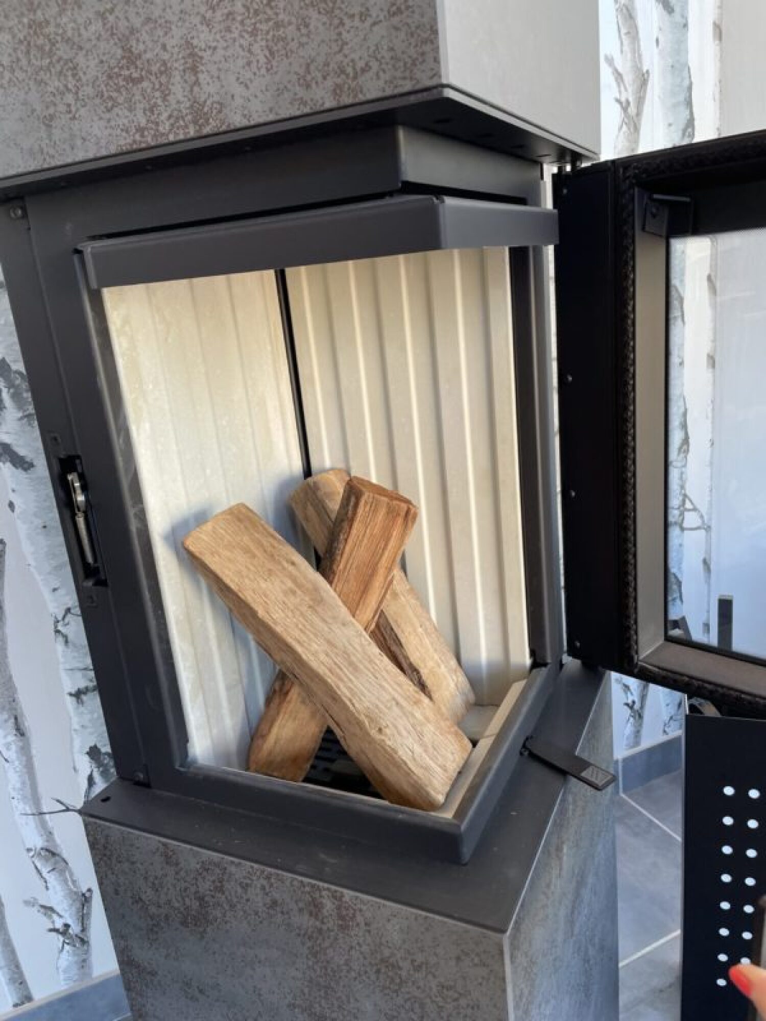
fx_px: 767
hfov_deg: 53.1
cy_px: 510
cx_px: 383
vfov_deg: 67.3
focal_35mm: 26
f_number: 1.6
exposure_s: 1/121
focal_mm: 4.2
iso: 100
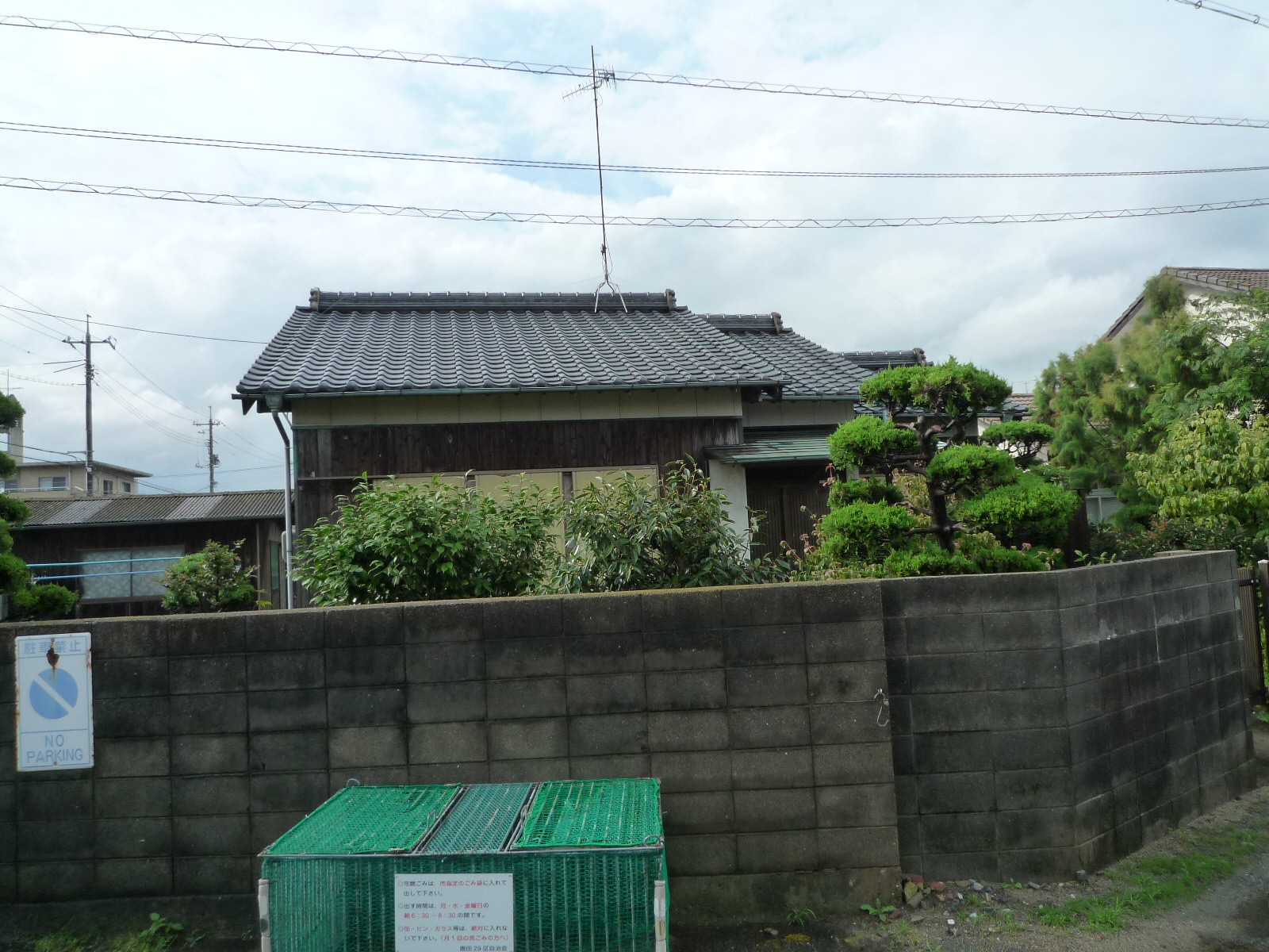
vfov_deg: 54.9
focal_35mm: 25
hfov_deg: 69.4
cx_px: 634
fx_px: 916
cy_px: 476
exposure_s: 1/640
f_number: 4
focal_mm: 4.4
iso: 160
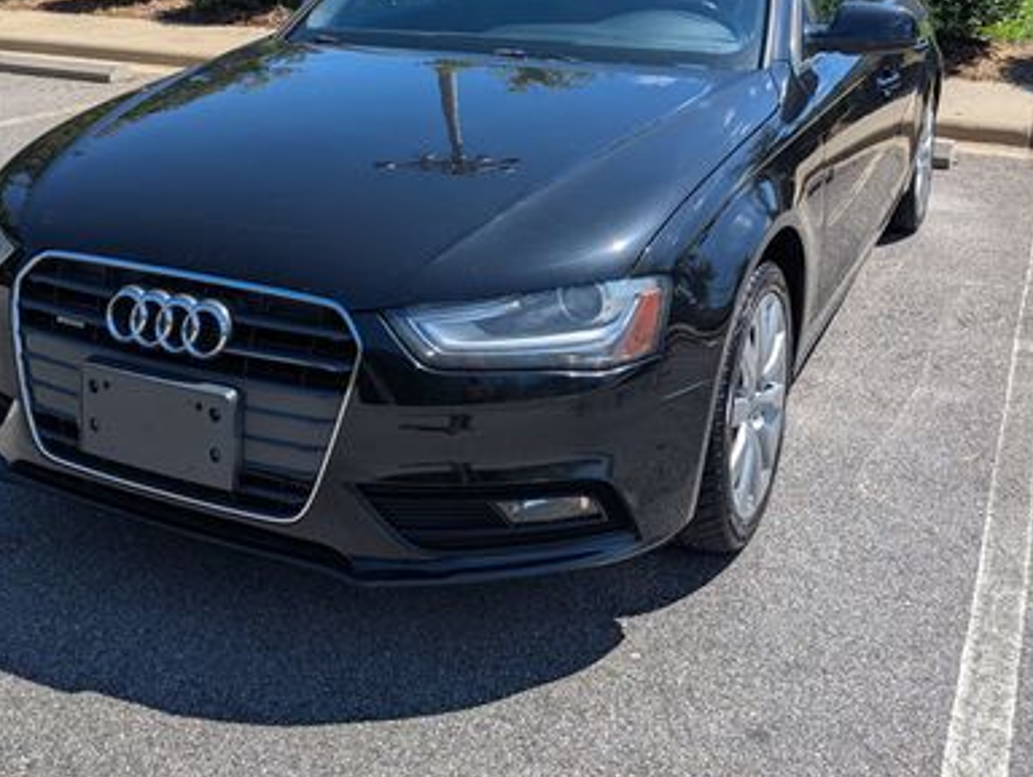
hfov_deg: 46.7
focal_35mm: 40
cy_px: 183
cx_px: 463
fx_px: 1195
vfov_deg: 35.1
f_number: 1.85
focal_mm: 6.81
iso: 42
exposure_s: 1/1742
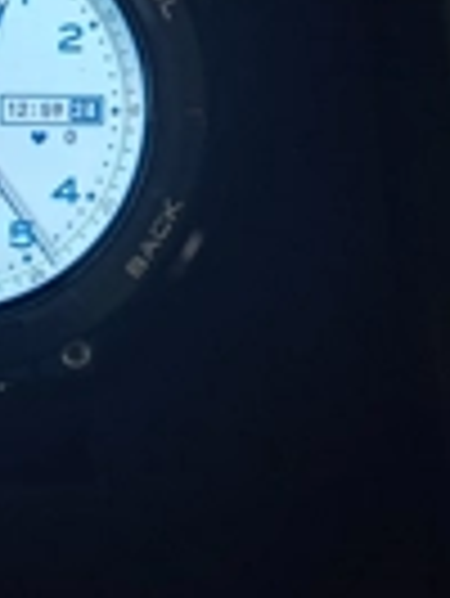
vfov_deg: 27.7
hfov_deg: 20.5
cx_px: -22
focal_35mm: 69
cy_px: 148
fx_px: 1194
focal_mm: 6.19
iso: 320
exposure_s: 1/33.3
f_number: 1.65
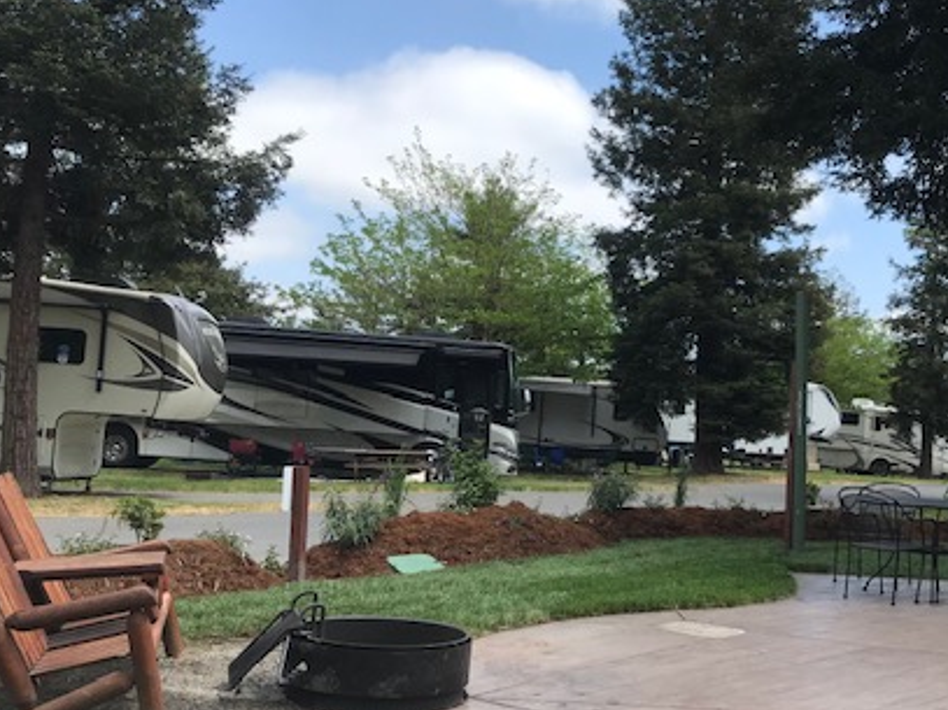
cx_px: 603
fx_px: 1205
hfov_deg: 42.6
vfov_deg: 32.8
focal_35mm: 44
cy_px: 391
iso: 20
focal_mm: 3.99
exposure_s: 1/1681
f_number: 1.8
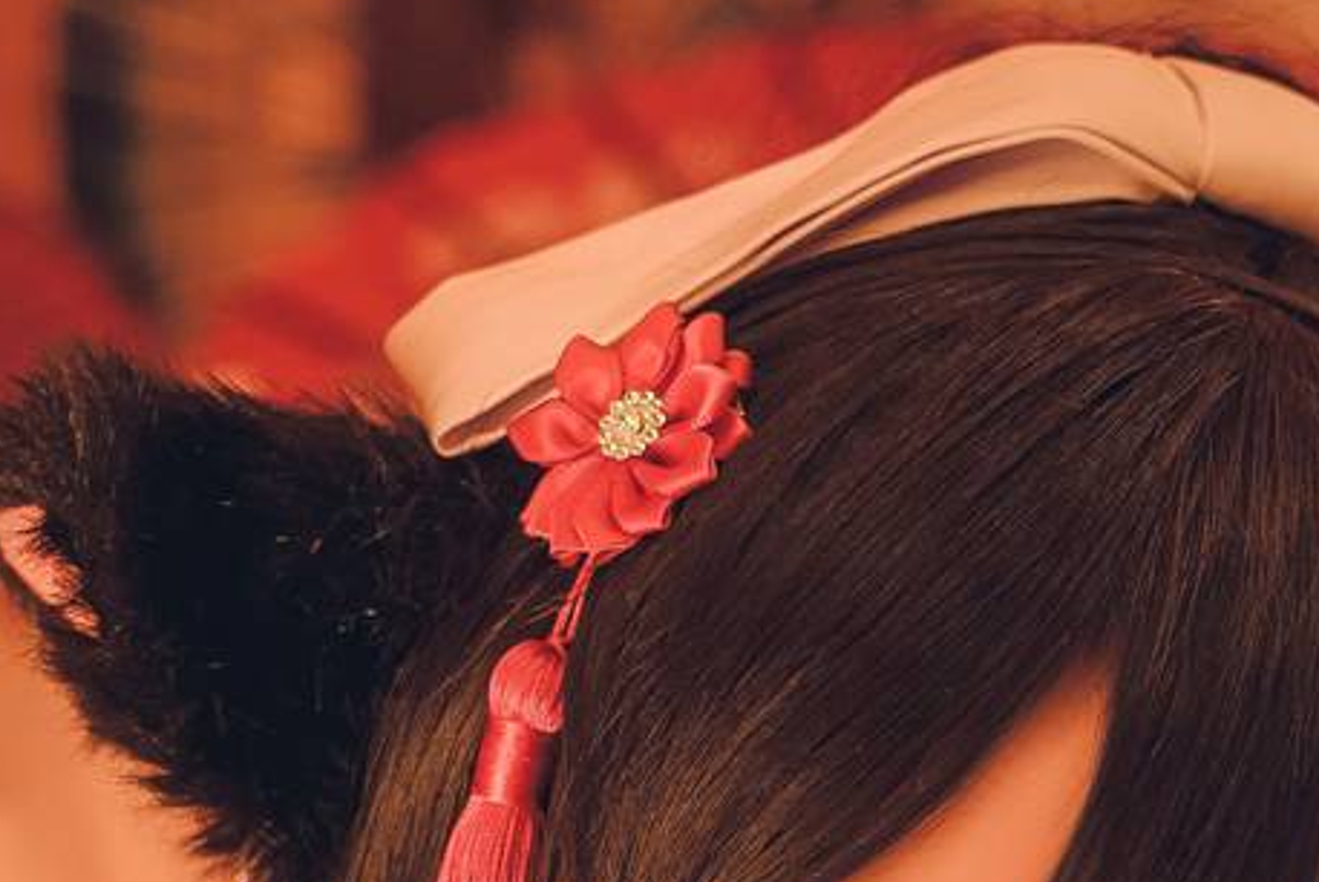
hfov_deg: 12.7
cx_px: 564
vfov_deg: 8.2
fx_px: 5902
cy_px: 1637
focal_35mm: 161
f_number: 3.5
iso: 400
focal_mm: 41
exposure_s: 1/15
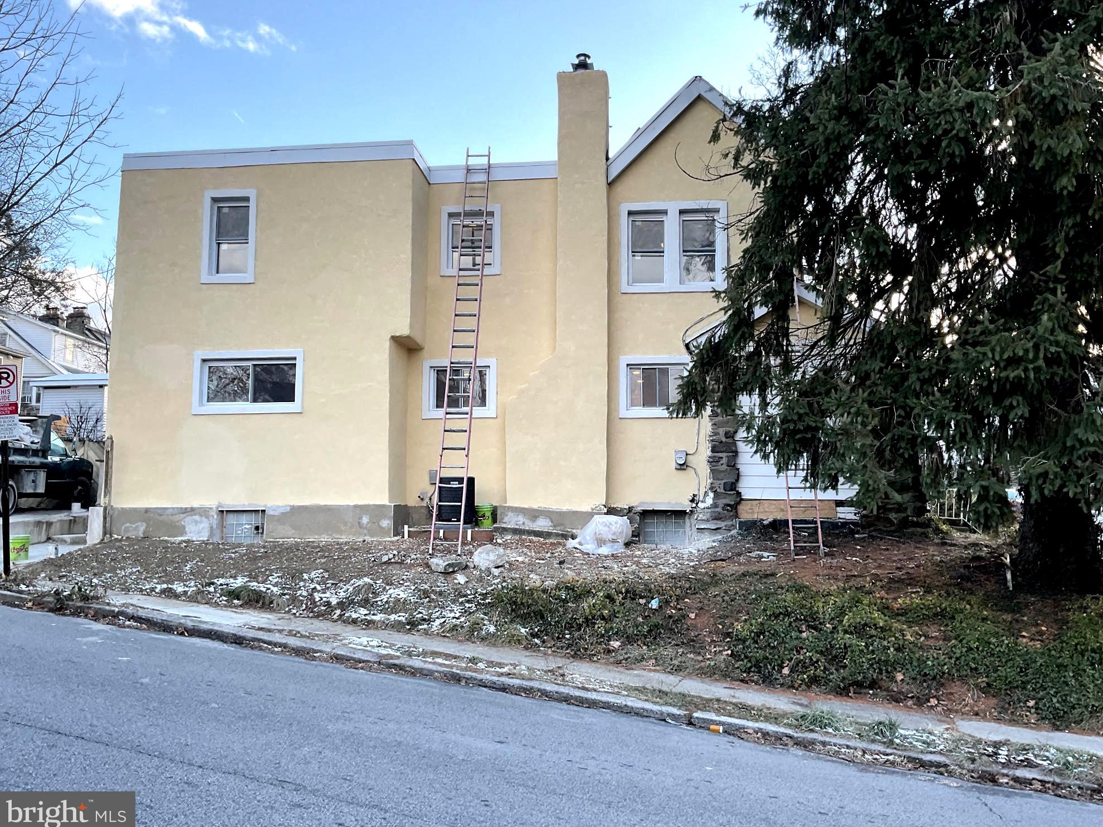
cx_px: 567
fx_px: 956
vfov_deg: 46.8
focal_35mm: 30
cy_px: 409
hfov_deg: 60.0
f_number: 1.8
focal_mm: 3
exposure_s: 1/190
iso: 16
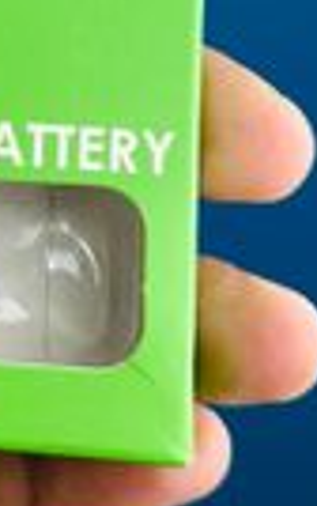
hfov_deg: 8.4
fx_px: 2097
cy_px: -125
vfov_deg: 13.3
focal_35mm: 152
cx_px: -215
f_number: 1.78
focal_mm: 6.86
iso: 64
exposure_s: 1/147
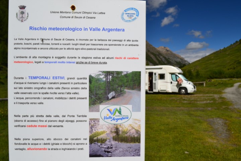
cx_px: 120
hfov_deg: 57.2
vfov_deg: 40.0
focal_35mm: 33
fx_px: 221
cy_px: 80
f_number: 11
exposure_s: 1/500
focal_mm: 22
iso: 400
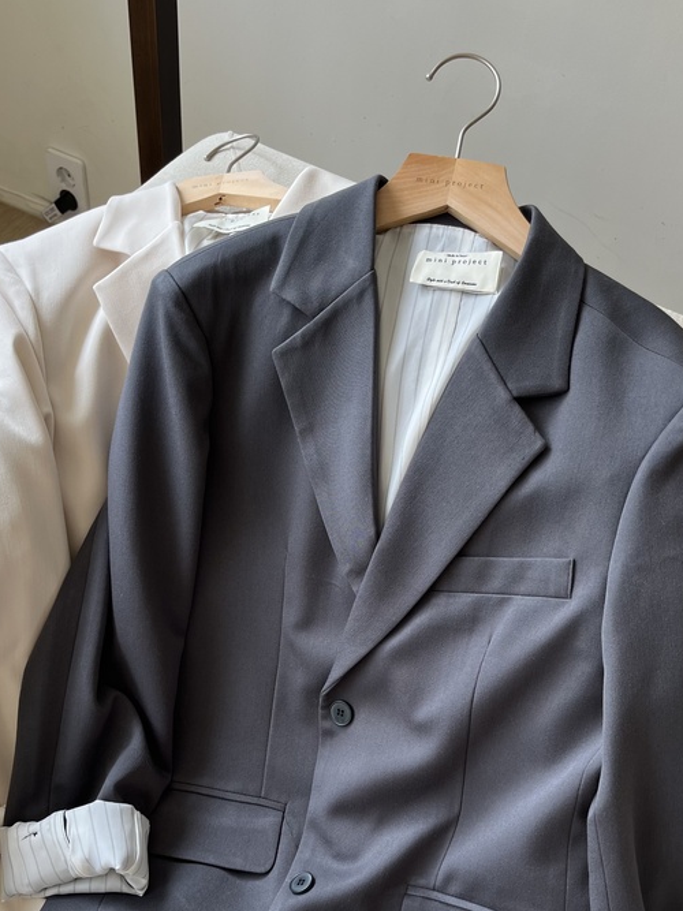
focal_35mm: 39
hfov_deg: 36.8
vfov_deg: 46.8
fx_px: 1026
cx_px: 303
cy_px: 634
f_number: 1.6
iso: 40
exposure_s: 1/122
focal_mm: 5.1
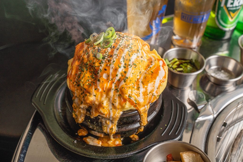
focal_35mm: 51
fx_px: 344
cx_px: 122
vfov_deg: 26.5
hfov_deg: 38.9
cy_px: 81
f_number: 8
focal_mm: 51
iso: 100
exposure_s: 1/125
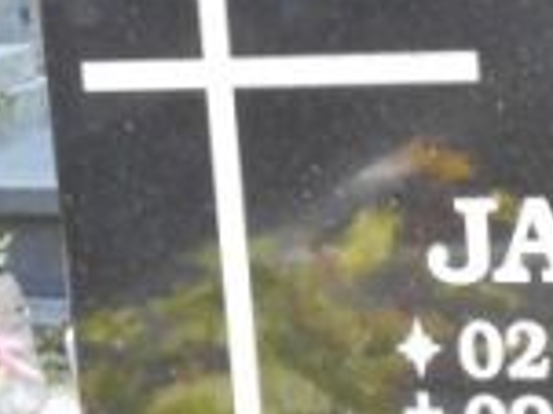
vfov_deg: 7.0
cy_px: 487
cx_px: 293
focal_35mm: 212
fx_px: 3384
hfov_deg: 9.3
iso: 200
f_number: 4.5
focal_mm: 8.8
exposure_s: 1/60
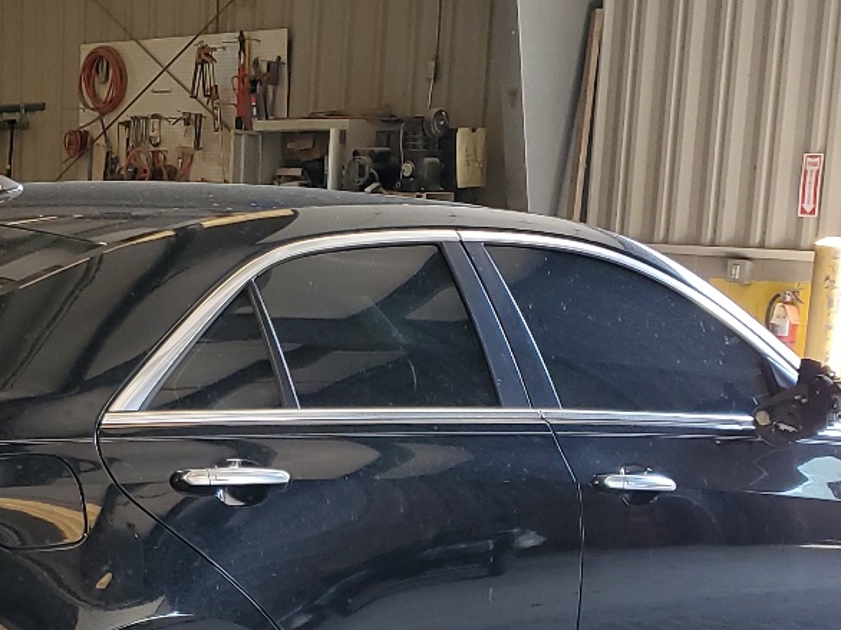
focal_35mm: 71
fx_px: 1724
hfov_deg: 27.0
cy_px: 641
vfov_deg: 20.0
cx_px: 204
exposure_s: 1/120
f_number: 1.5
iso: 66
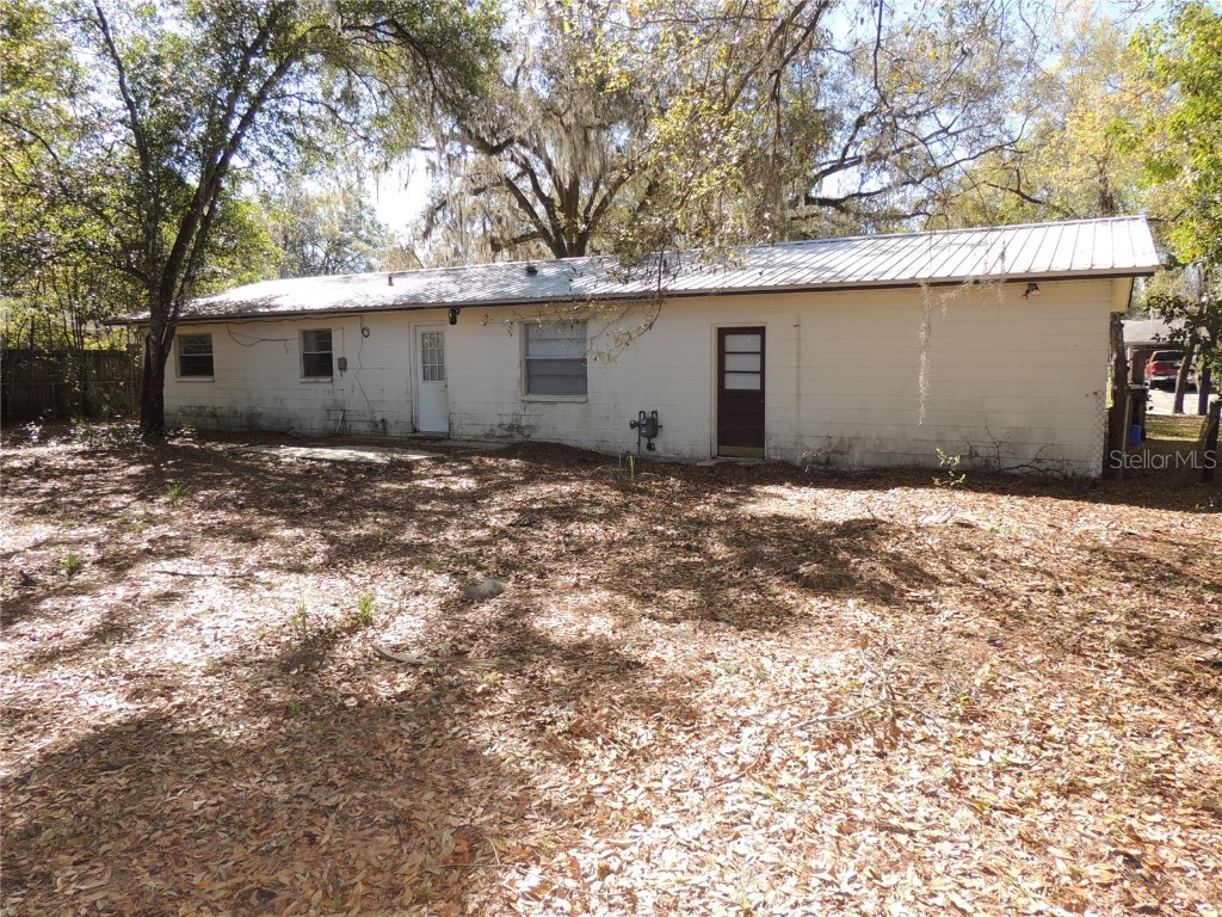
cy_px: 458
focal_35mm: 24
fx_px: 847
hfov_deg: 71.6
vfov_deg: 56.8
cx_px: 611
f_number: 3
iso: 100
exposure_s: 1/400
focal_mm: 4.3
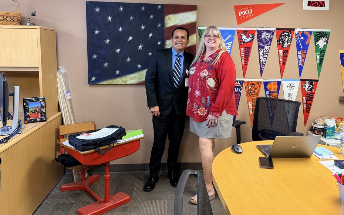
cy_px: 78
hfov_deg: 66.3
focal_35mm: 28
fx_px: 262
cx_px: 189
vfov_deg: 44.1
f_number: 1.78
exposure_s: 1/60
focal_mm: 6.76
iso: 250
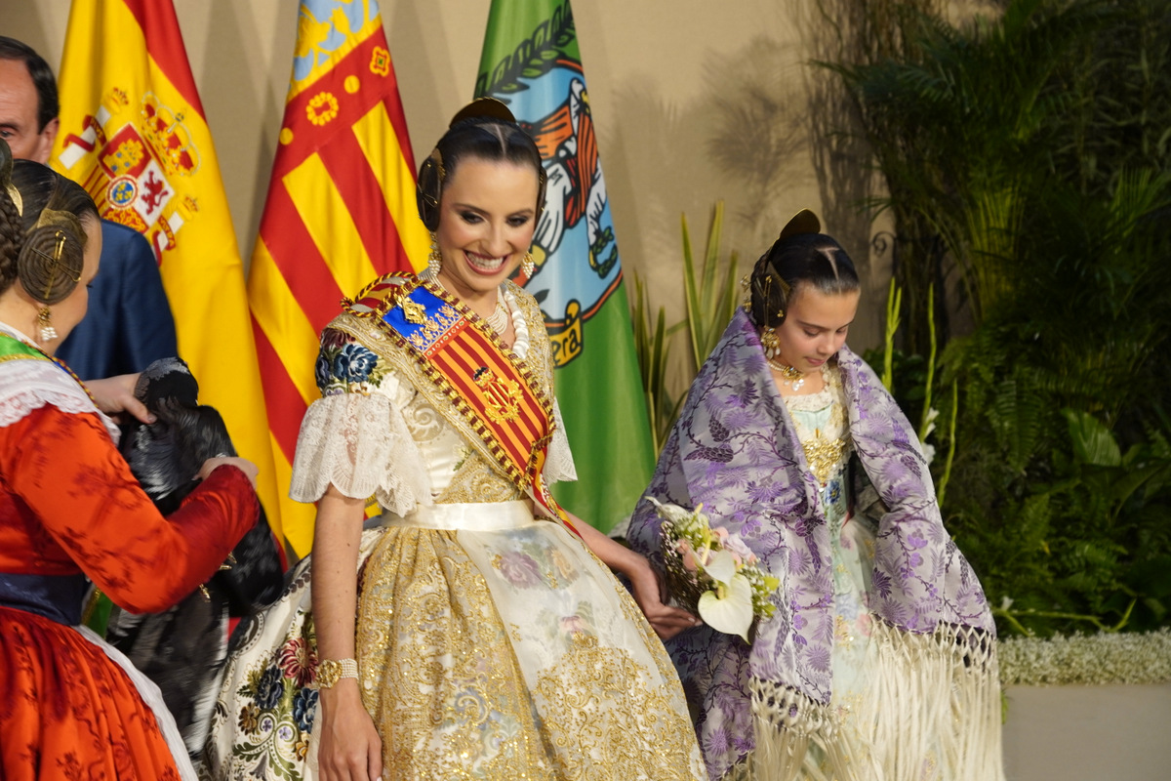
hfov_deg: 27.0
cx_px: 586
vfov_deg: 18.2
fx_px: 2439
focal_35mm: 75
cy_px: 390
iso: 320
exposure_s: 1/80
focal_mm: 50
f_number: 4.5
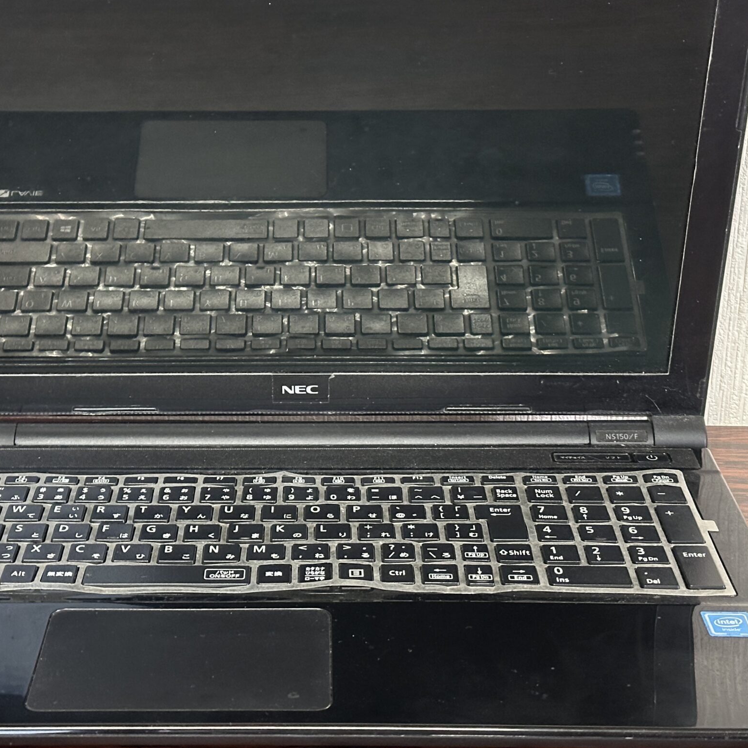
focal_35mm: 70
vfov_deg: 24.6
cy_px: 321
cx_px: 283
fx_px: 1711
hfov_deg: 24.6
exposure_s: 1/25
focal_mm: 6.86
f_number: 1.78
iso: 640
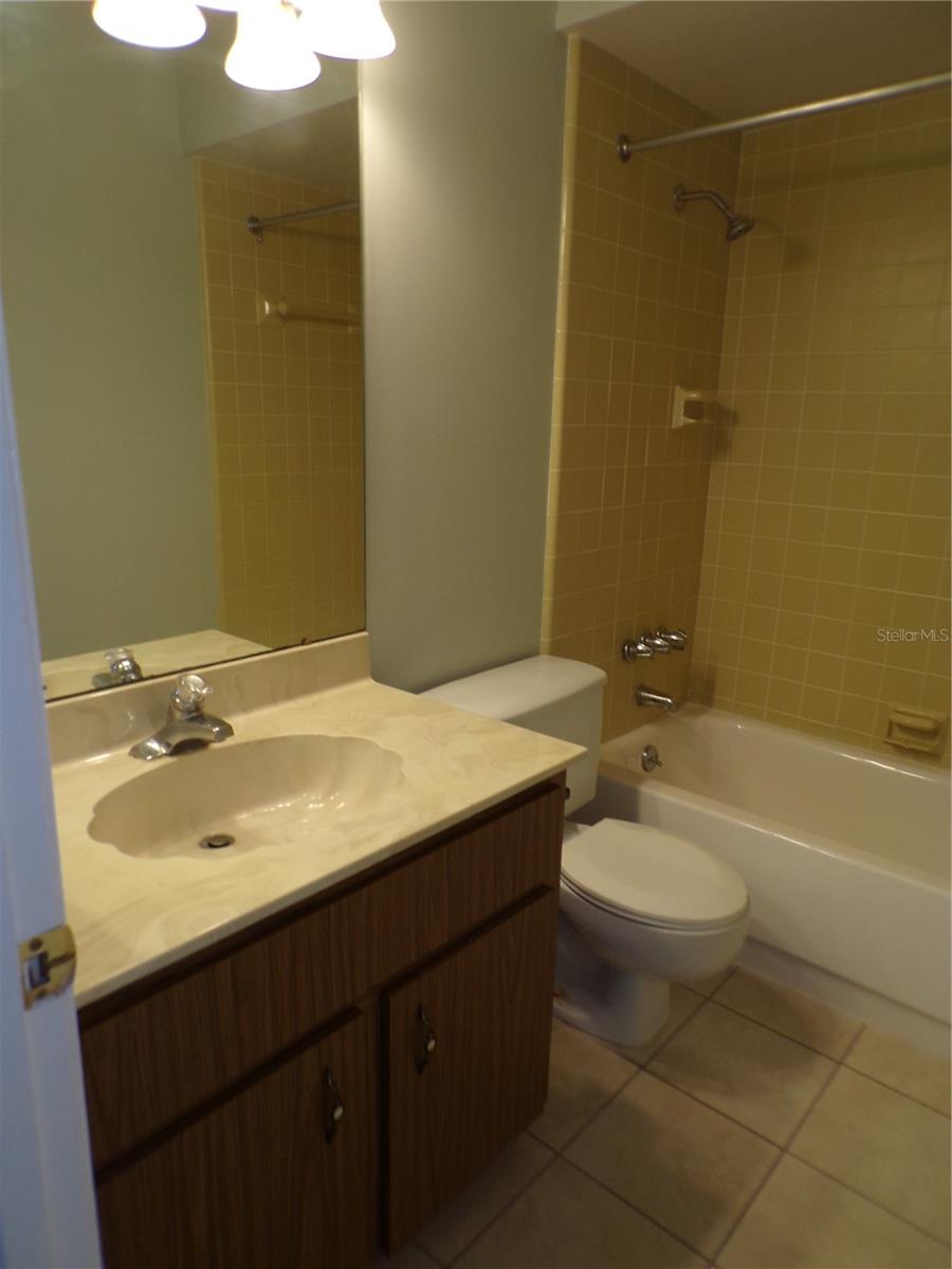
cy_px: 634
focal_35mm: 24
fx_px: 880
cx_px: 476
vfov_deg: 71.6
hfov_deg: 56.8
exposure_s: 1/38
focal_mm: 4.3
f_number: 3
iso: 100
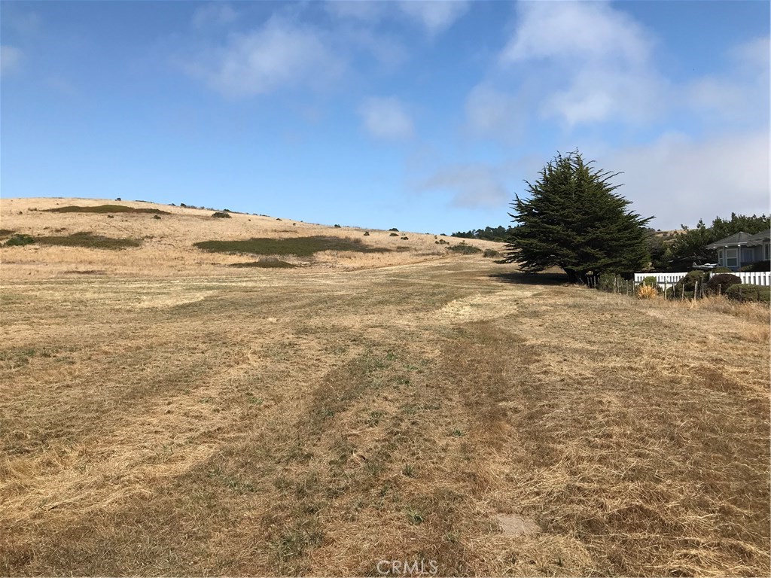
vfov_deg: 49.7
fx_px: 624
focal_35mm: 28
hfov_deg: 63.4
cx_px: 386
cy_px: 289
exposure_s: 1/2457
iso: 20
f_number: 1.8
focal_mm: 3.99
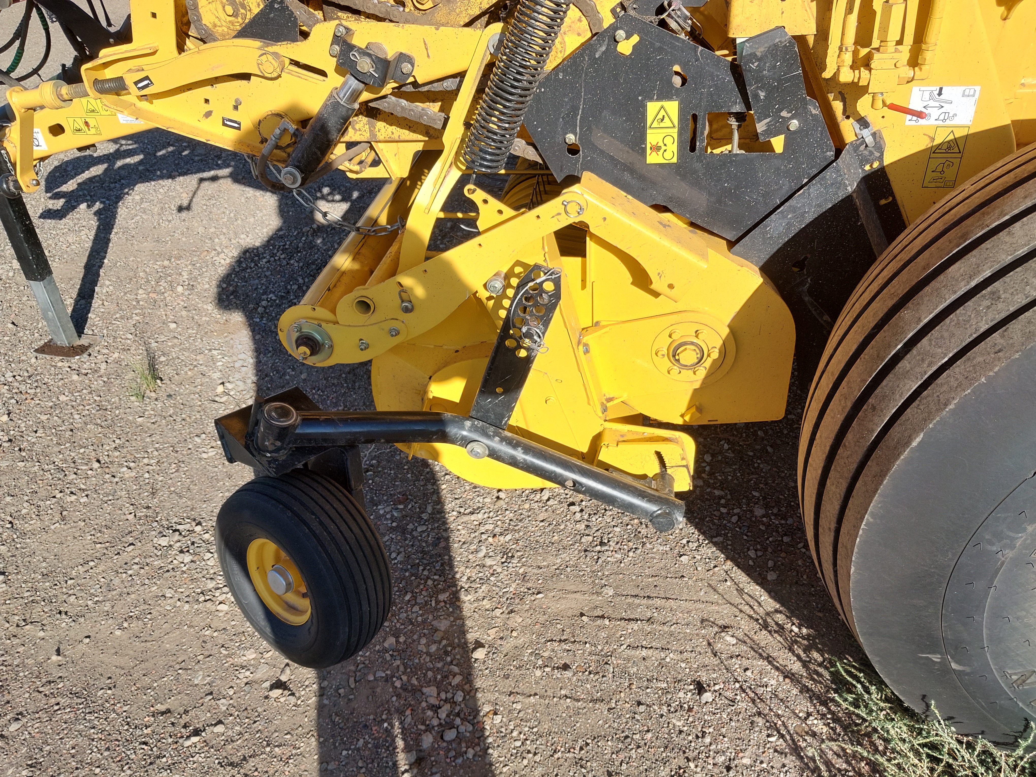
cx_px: 518
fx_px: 808
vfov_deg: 51.4
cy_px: 388
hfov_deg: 65.3
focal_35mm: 27
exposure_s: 1/353
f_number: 1.8
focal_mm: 4
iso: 20
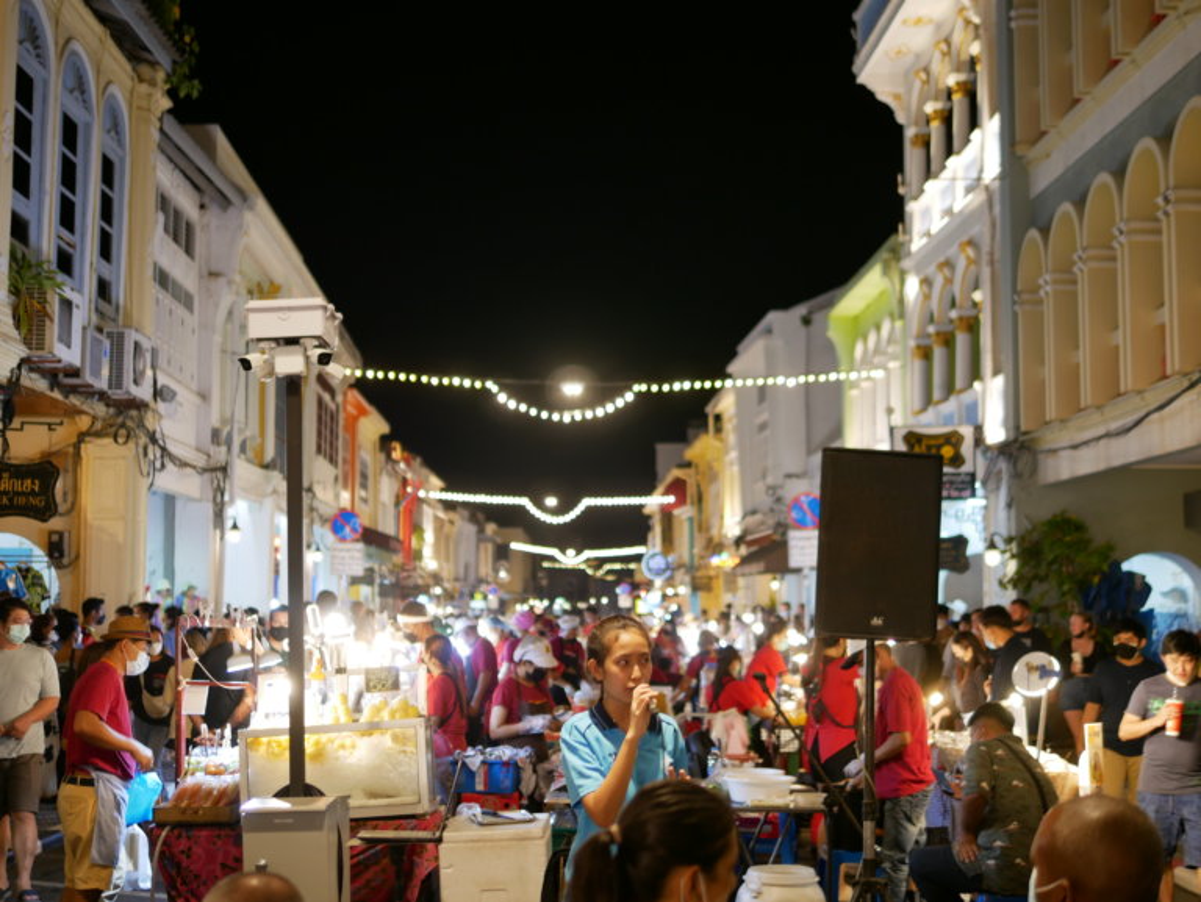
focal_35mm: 50
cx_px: 600
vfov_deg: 29.1
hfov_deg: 38.2
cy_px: 451
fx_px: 1736
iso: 250
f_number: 1.4
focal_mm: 25
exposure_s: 1/60
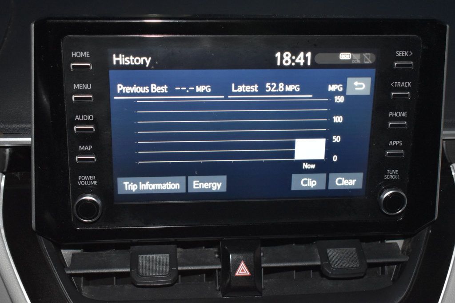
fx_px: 682
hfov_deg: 36.9
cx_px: 228
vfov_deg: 25.0
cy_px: 152
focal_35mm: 54
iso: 2000
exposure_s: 1/60
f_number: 4.8
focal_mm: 36
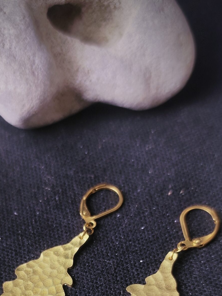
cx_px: 72
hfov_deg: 28.9
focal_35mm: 50
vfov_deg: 35.0
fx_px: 428
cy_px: 289
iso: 160
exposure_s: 1/50
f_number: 1.65
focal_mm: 6.19
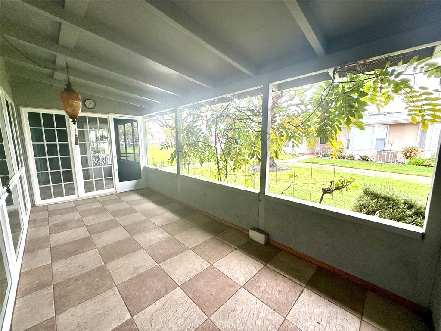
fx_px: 178
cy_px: 166
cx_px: 220
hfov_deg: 102.1
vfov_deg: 85.7
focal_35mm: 14
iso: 200
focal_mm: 2.22
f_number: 2.2
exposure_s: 1/99
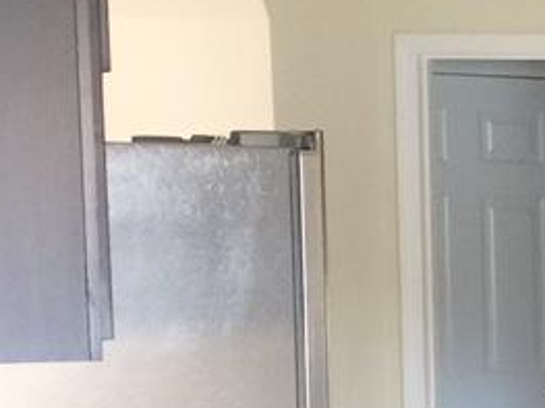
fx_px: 2219
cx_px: 1123
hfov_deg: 12.2
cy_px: 468
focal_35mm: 141
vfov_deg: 10.4
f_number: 2.2
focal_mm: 4.15
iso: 100
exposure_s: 1/15
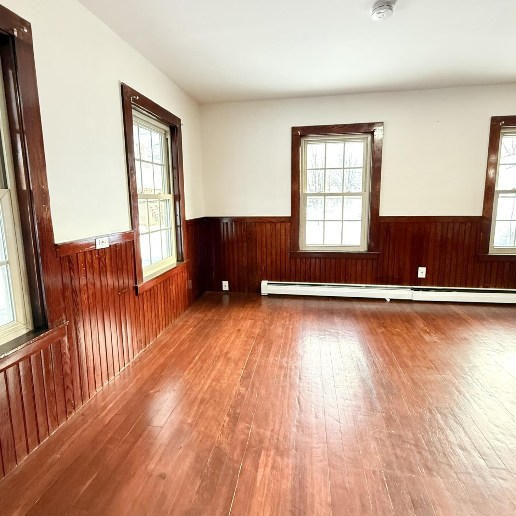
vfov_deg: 83.9
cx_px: 257
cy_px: 248
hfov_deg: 84.0
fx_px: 287
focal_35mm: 17
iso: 640
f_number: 2.2
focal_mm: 2.22
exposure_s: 1/60
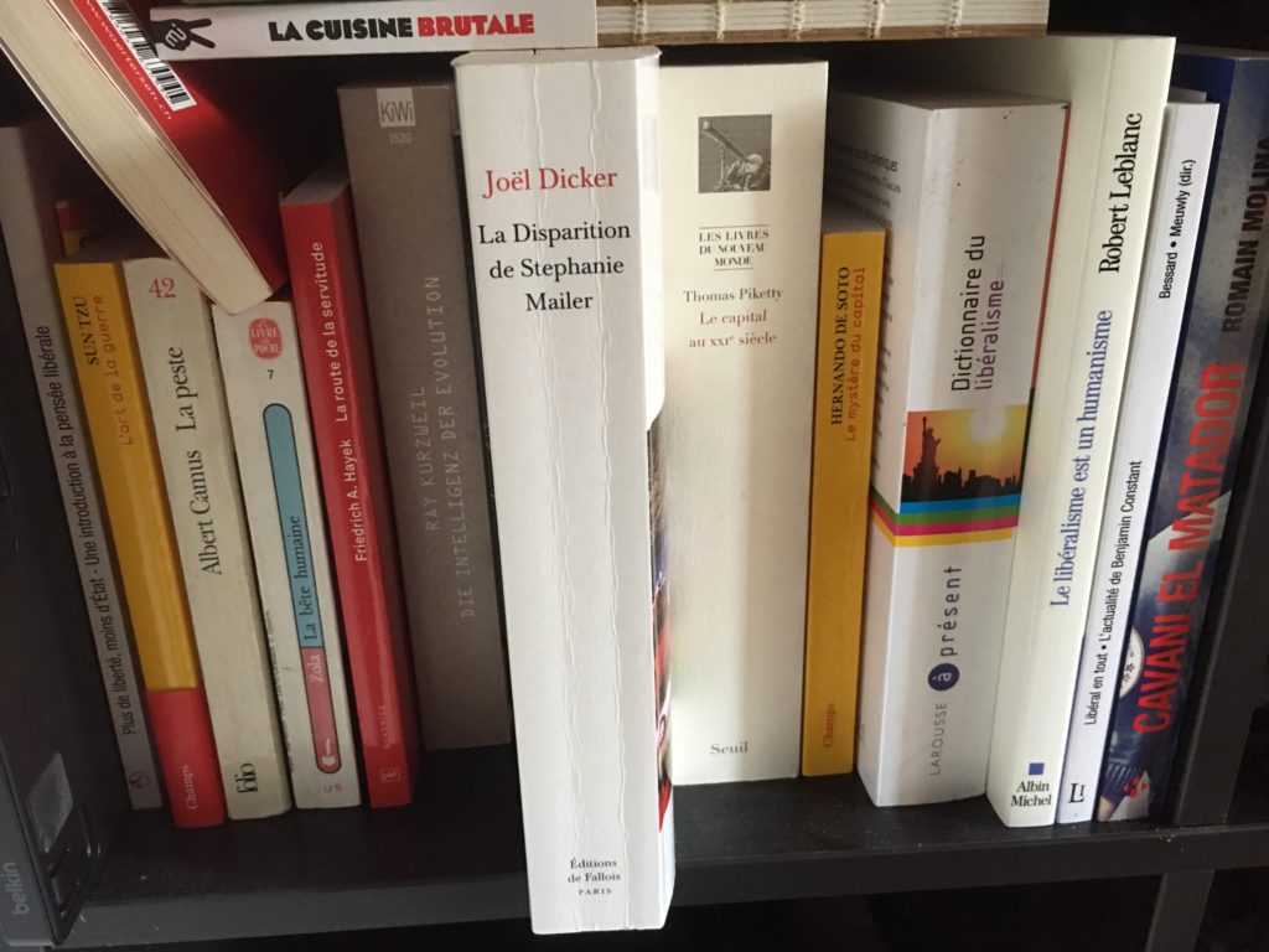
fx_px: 1063
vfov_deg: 48.2
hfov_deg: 61.7
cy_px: 476
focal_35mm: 29
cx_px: 634
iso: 80
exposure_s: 1/10
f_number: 2.2
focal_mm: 4.15
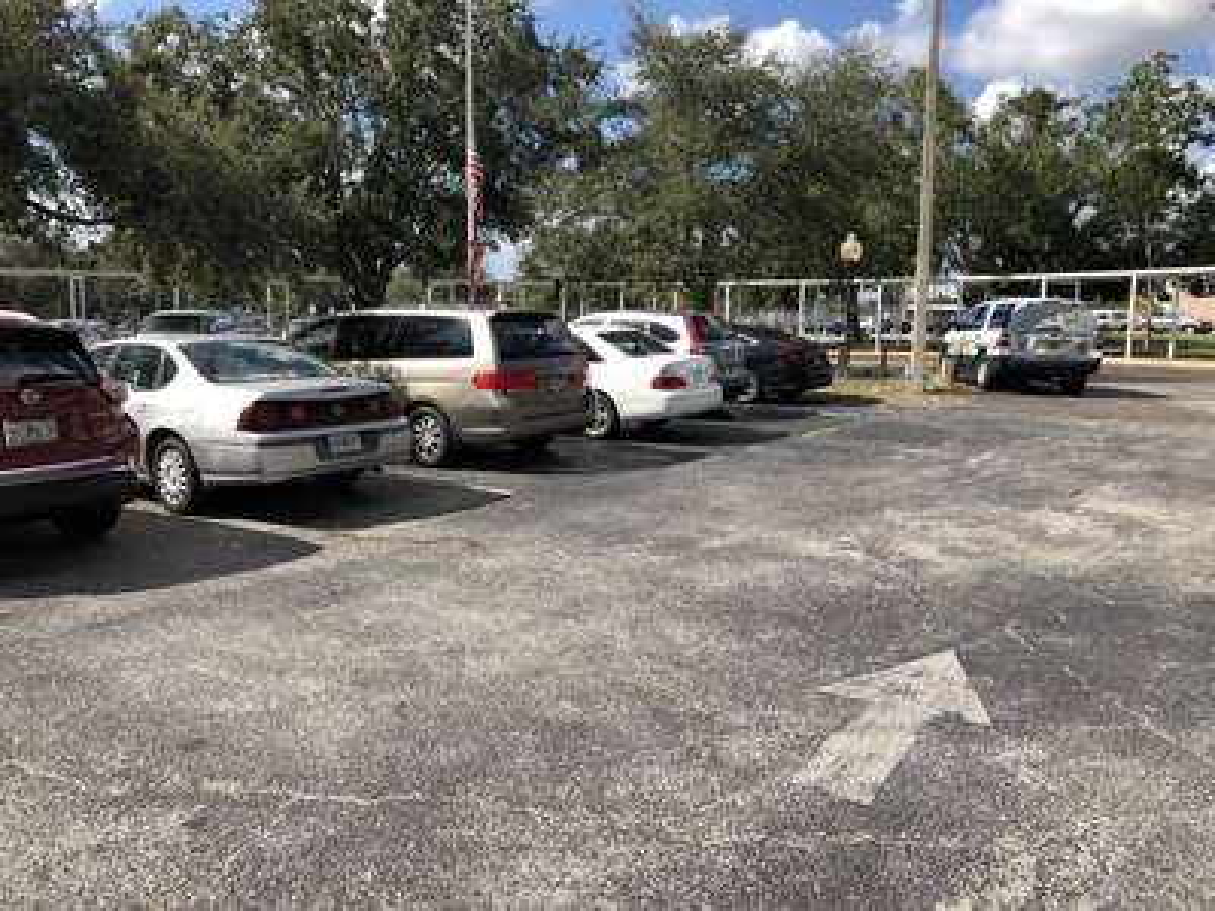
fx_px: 983
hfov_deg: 63.4
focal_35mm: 28
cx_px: 608
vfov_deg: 49.7
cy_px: 456
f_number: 1.8
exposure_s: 1/1333
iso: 20
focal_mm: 4
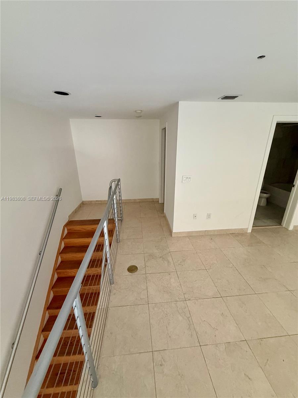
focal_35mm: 14
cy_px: 199
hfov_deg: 85.7
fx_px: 161
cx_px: 149
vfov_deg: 102.1
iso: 500
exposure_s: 1/60
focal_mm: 2.22
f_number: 2.2
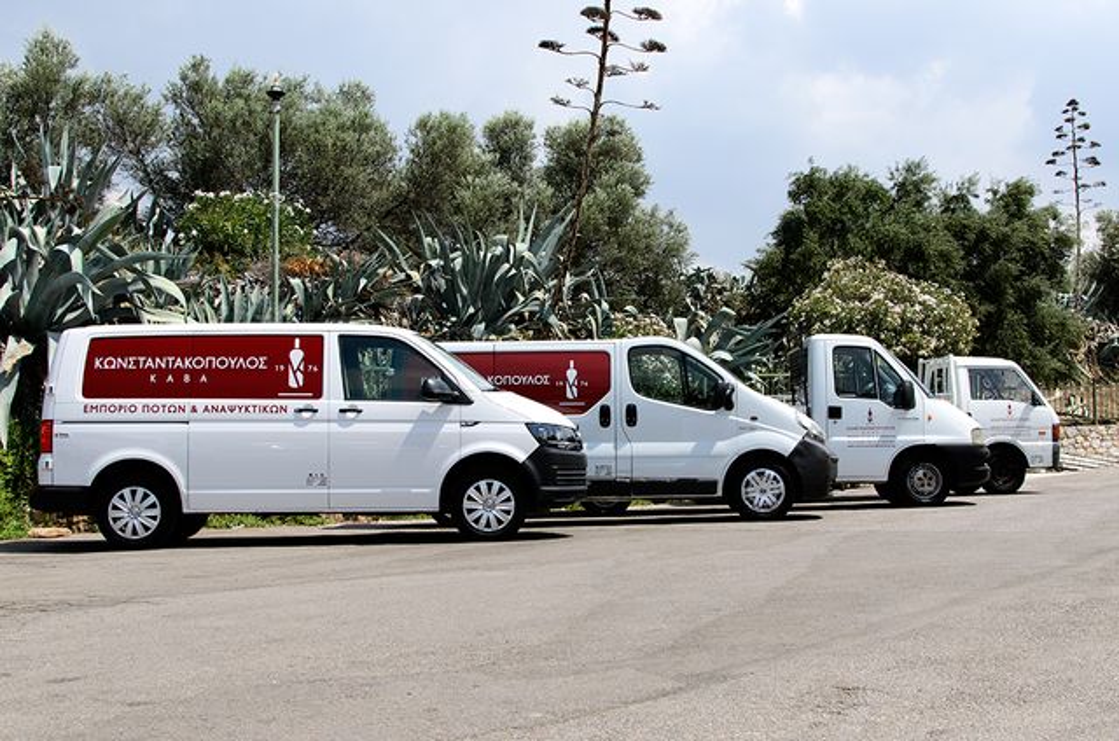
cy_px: 370
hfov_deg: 37.9
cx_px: 560
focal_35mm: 52
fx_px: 1629
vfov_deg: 25.6
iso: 100
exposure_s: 1/500
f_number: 9
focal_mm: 35
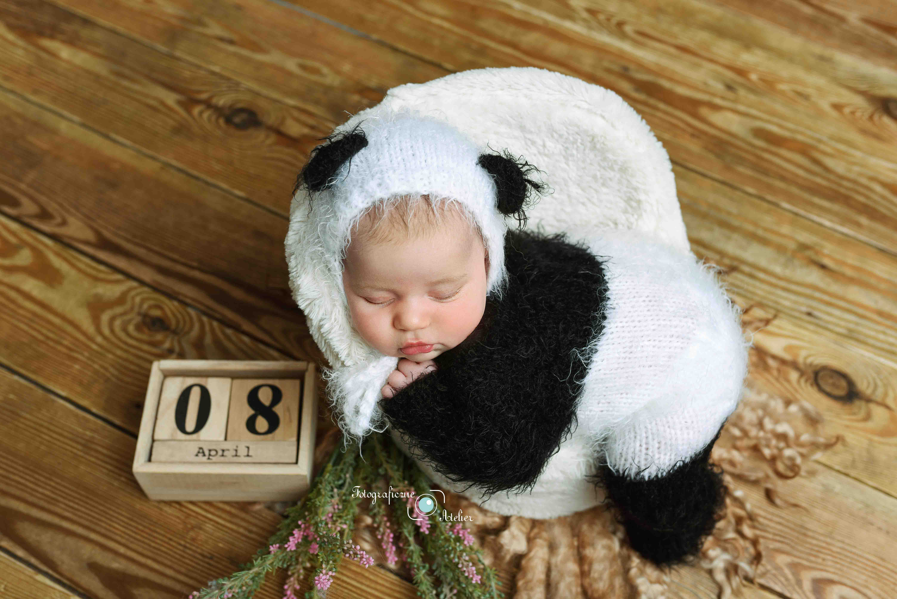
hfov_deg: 54.4
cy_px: 300
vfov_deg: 37.9
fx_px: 872
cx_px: 448
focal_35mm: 35
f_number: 4
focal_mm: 35
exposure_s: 1/160
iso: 80
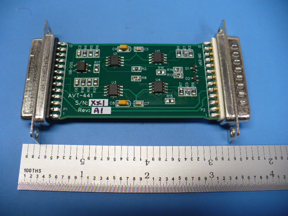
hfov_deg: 50.1
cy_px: 108
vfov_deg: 38.7
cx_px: 144
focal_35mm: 37
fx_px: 308
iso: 200
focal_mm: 6.1
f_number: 2.8
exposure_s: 1/30
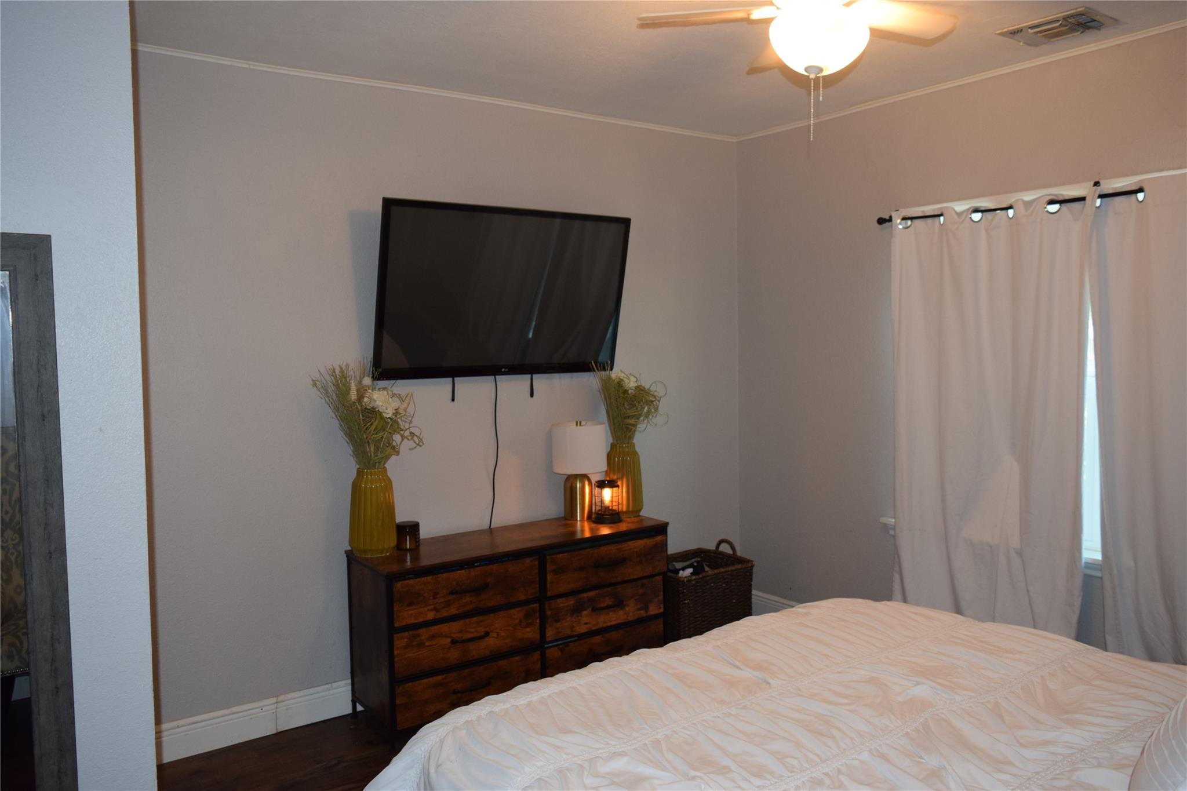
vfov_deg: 47.9
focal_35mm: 27
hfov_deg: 67.4
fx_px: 890
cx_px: 594
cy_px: 396
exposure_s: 1/80
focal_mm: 18
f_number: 4.5
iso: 800
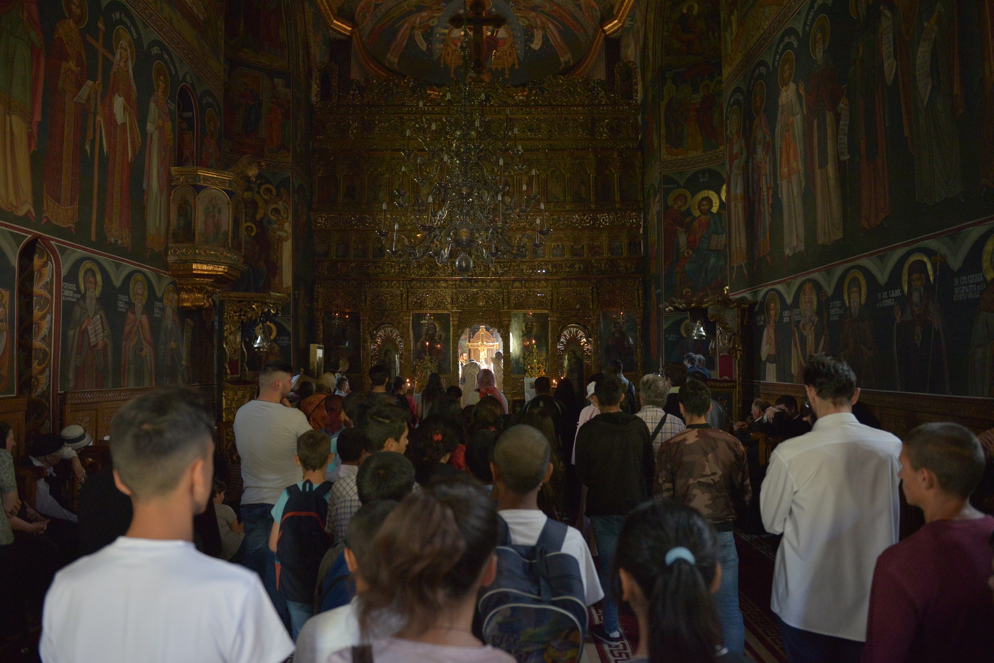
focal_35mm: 24
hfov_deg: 73.7
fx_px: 663
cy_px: 332
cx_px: 497
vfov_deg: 53.1
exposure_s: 1/125
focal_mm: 24
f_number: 2.8
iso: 3200
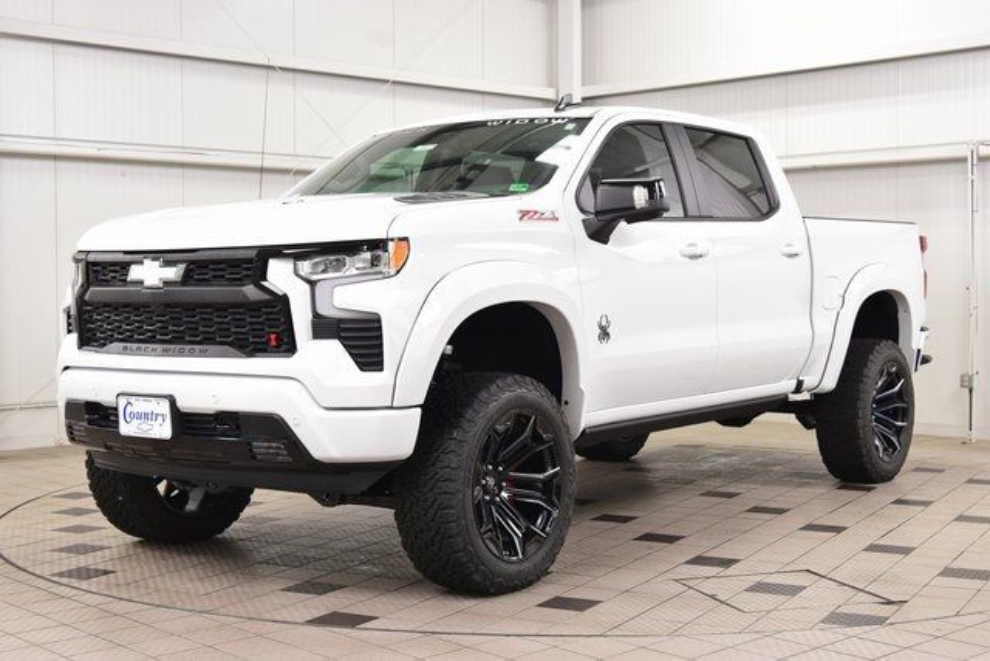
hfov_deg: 37.8
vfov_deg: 25.8
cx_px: 495
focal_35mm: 52
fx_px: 1444
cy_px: 330
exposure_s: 1/60
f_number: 8
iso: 1600
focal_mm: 35
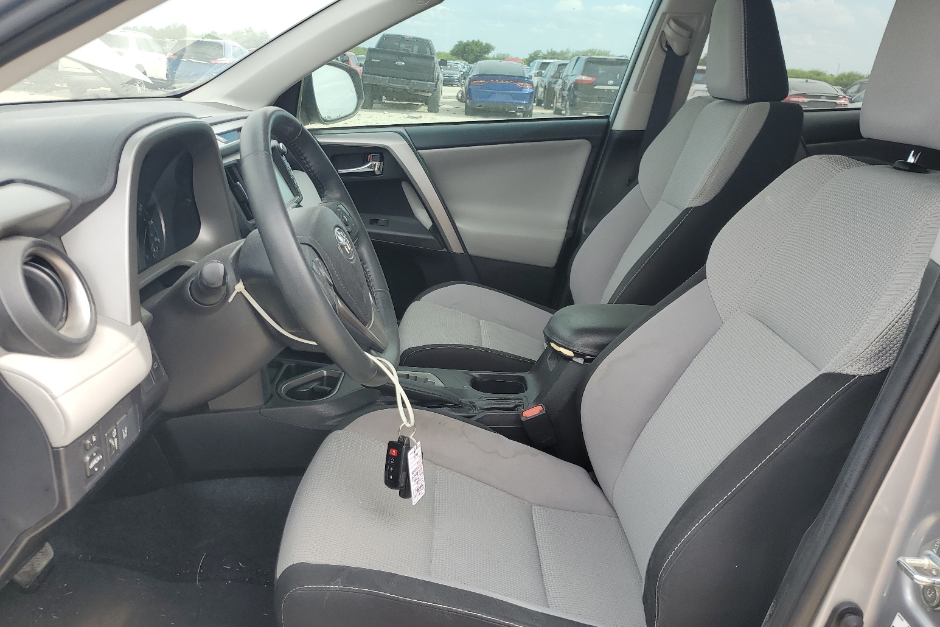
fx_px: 731
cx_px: 475
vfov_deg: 46.3
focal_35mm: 28
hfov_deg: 65.5
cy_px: 359
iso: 50
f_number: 1.5
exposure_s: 1/588
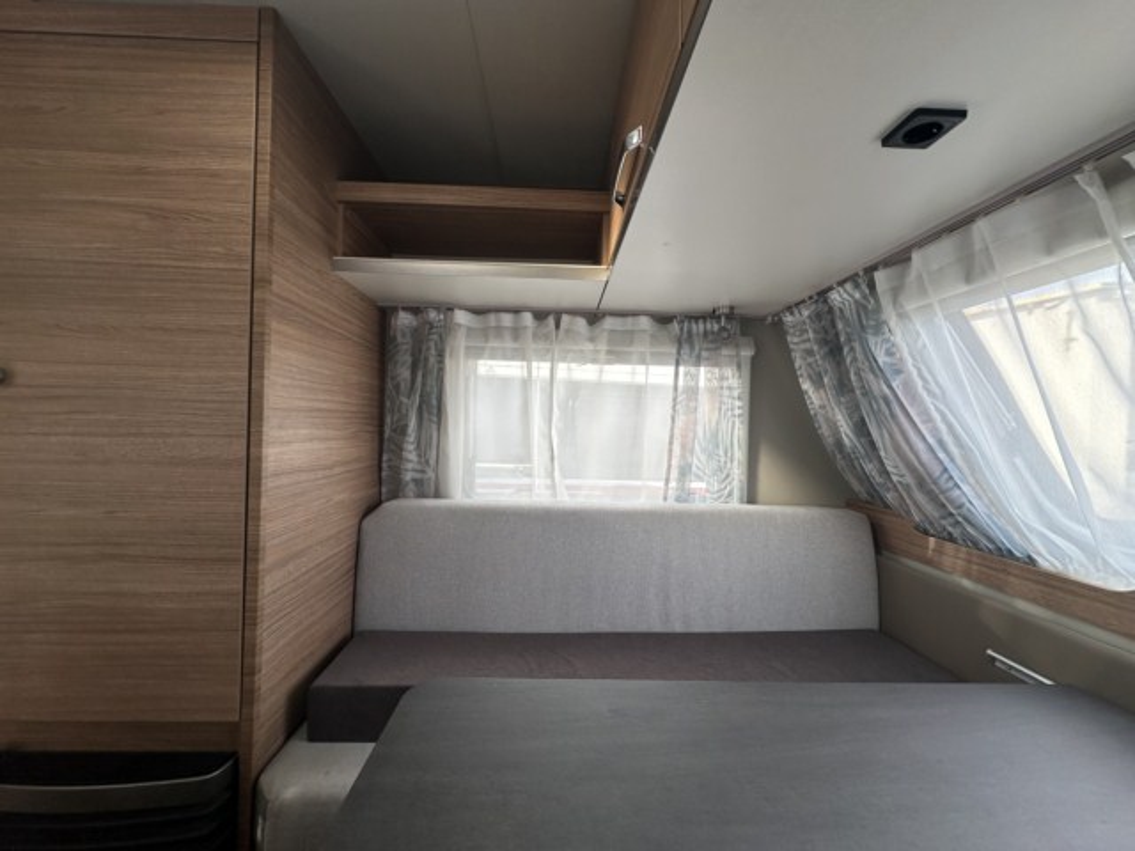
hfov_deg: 102.1
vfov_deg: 85.7
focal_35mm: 14
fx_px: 459
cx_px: 568
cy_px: 426
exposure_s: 1/148
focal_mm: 2.22
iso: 40
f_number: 2.2
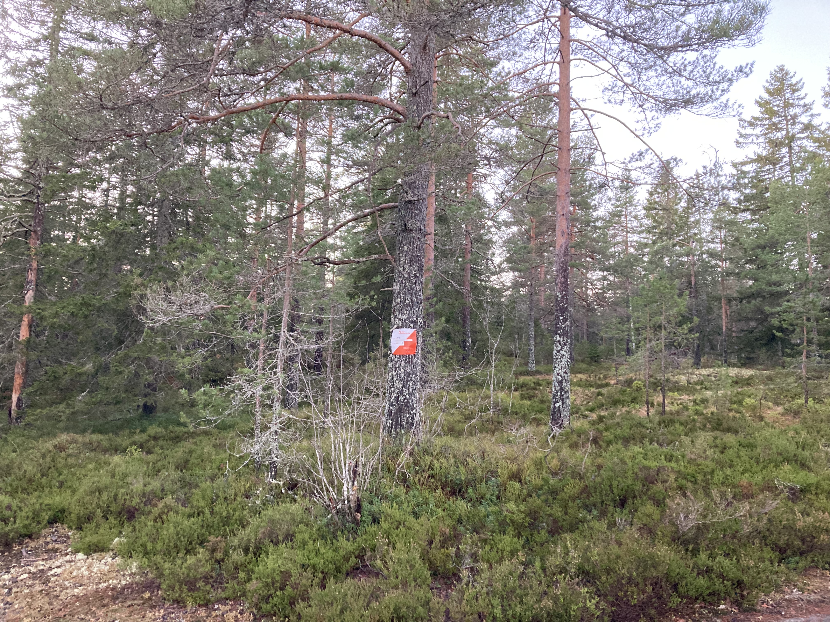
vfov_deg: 49.7
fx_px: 671
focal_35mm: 28
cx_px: 415
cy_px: 311
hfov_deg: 63.4
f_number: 1.8
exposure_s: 1/40
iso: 400
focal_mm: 3.99
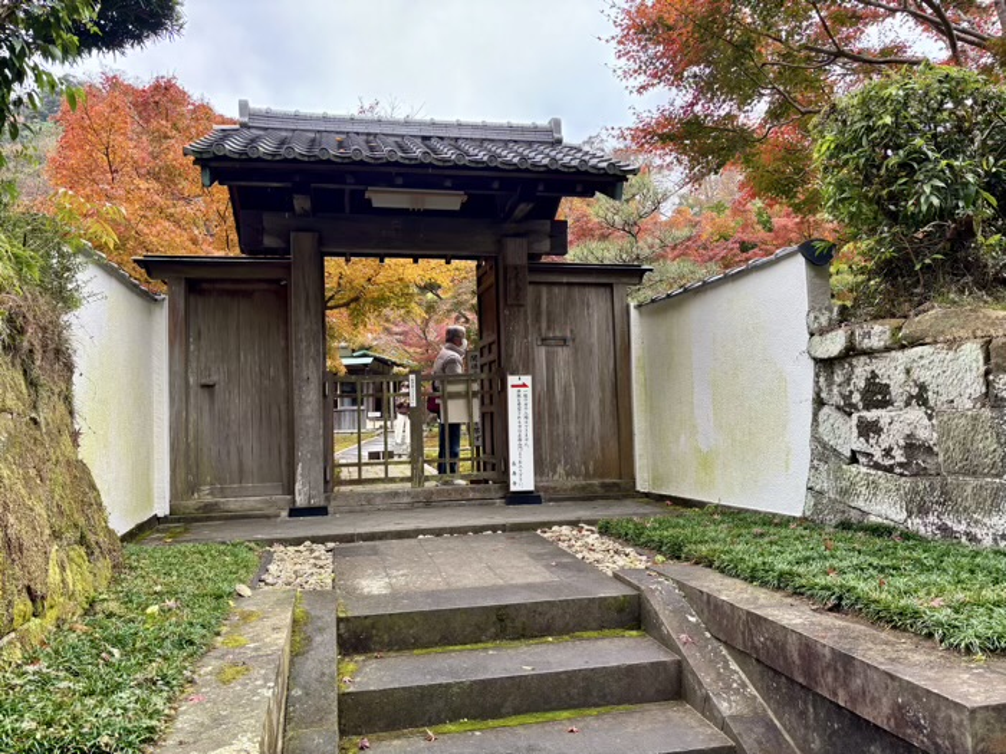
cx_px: 503
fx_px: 756
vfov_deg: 53.1
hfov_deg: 67.3
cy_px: 377
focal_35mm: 26
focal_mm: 5.96
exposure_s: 1/121
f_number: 1.6
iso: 50
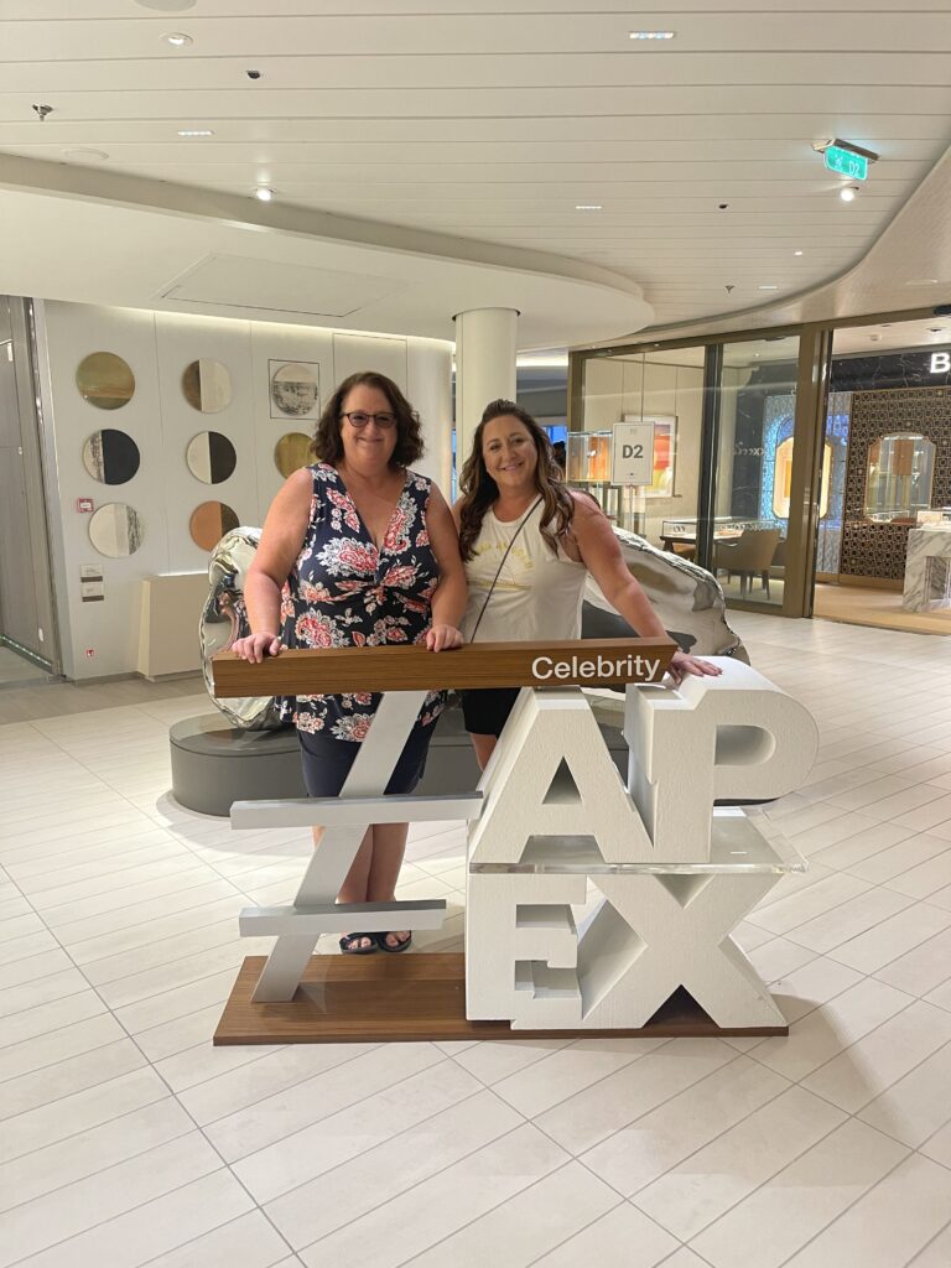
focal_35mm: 26
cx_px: 476
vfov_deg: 67.3
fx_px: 952
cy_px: 634
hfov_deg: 53.1
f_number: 1.6
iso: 100
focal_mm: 5.1
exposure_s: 1/49
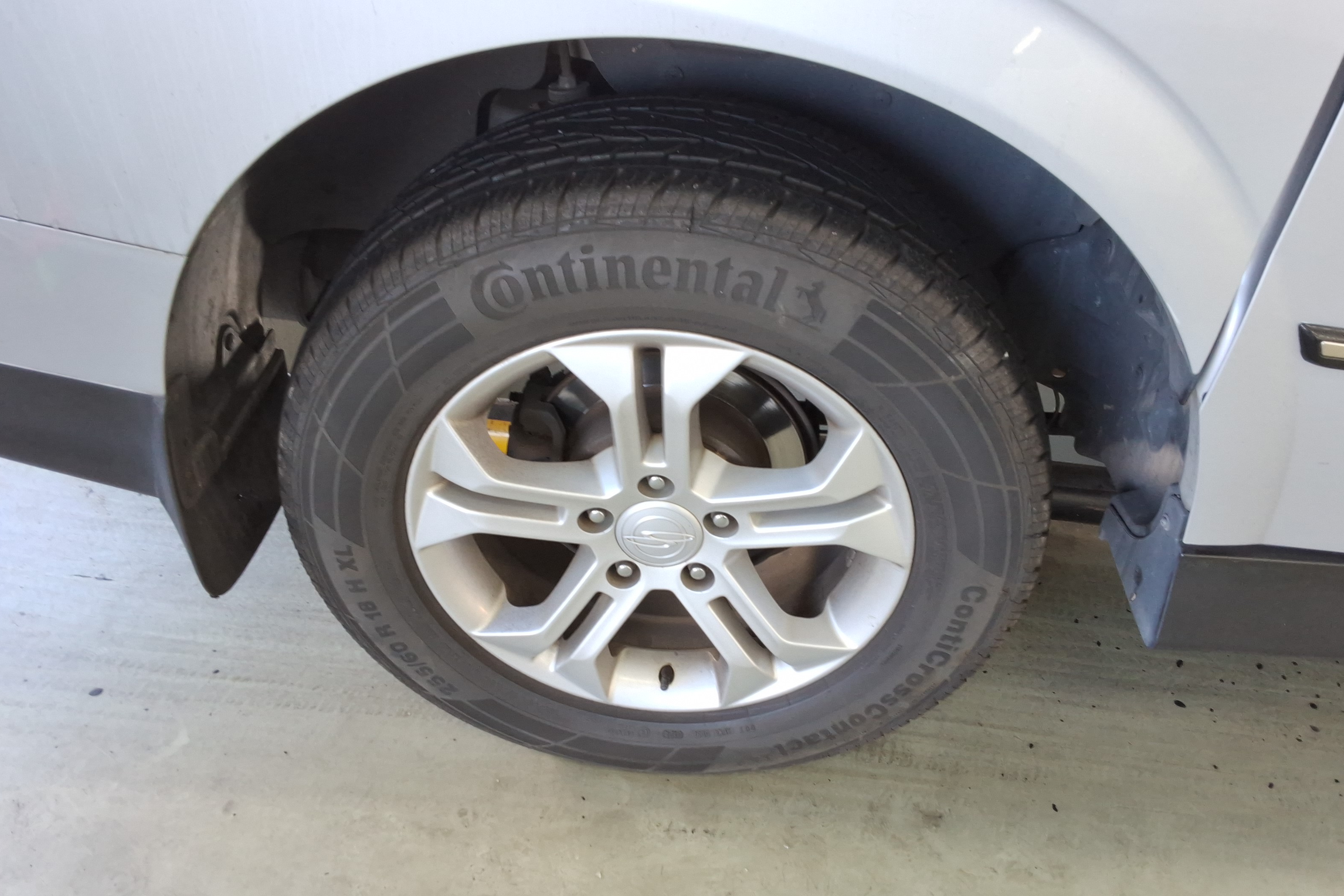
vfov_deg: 43.6
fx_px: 1120
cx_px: 681
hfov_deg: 61.9
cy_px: 479
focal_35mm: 30
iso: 44
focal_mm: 2.91
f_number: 1.9
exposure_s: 1/40
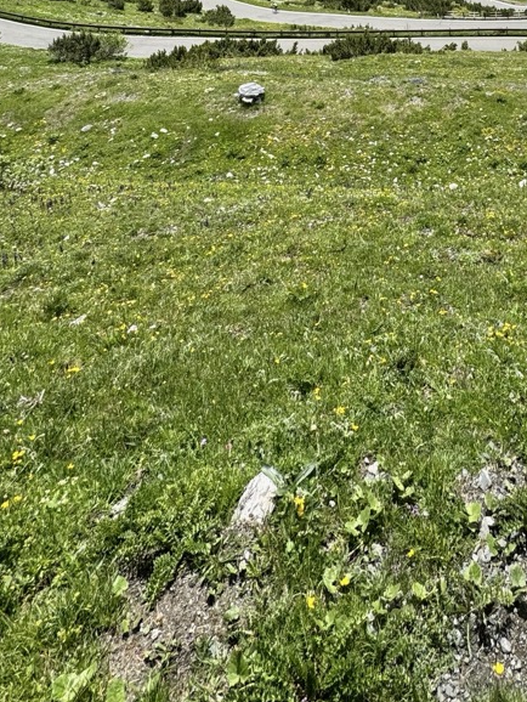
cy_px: -36
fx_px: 629
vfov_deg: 46.3
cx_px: 442
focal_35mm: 31
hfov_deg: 42.8
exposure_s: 1/1449
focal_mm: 2.22
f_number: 2.2
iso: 50
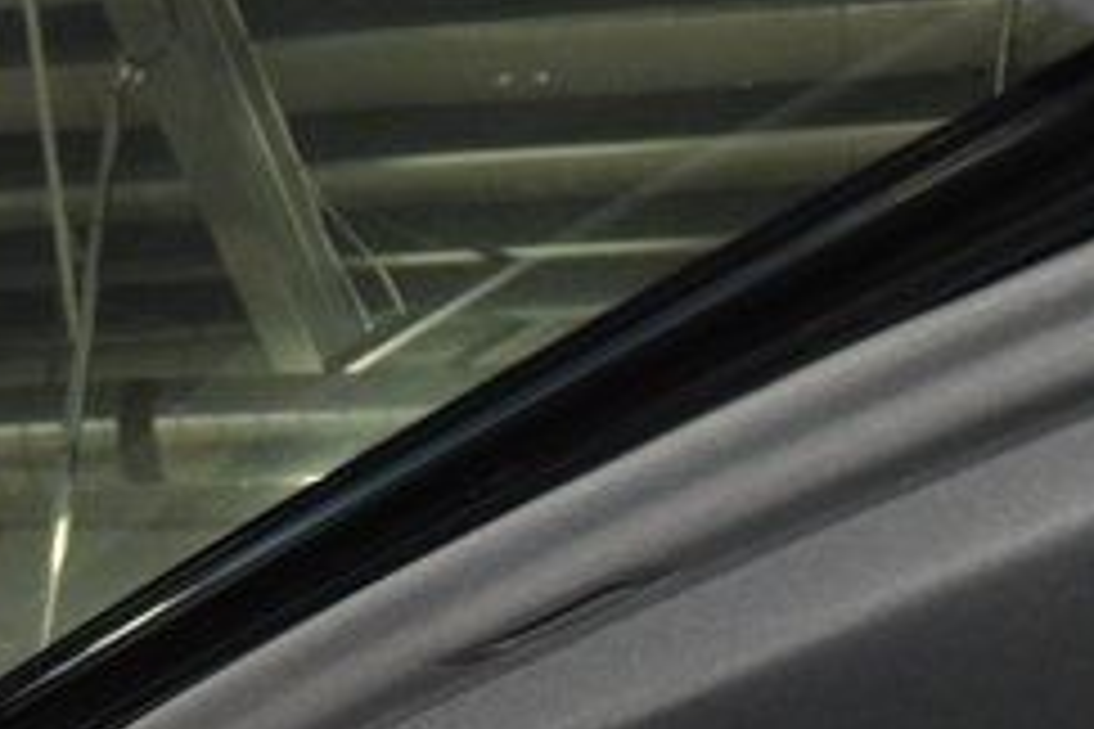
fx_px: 2644
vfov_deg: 15.7
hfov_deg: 23.2
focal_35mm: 87
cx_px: 284
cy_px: 340
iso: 2500
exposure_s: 1/60
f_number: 3.5
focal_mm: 22
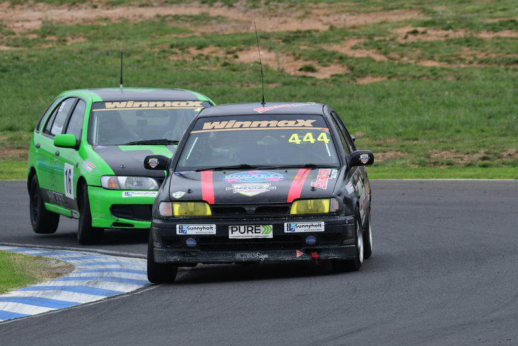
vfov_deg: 2.2
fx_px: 9068
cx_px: 259
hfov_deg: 3.3
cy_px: 173
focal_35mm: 630
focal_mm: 420
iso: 800
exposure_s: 1/640
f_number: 11
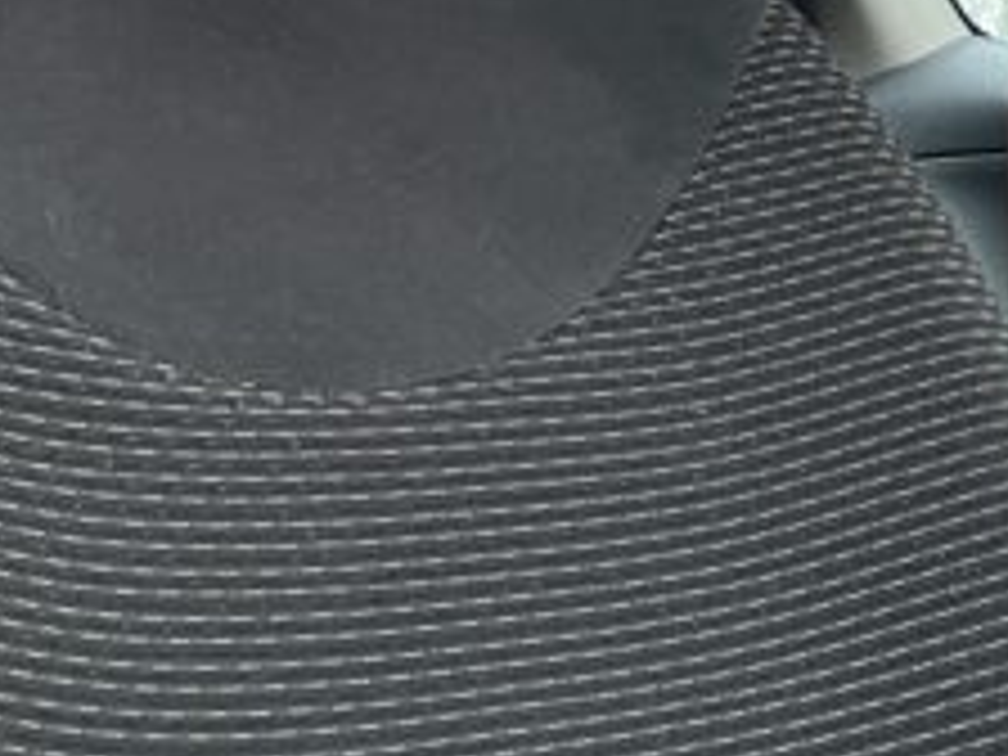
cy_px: 306
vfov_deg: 15.9
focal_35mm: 93
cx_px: 1125
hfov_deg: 20.1
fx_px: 2708
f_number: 1.5
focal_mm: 5.7
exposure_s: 1/33
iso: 640
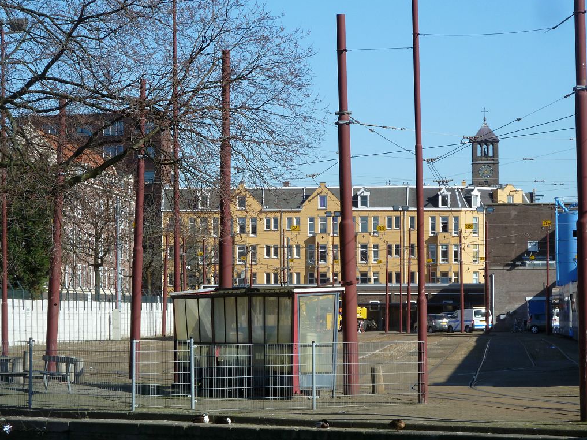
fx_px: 2339
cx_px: 292
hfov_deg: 14.3
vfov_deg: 10.7
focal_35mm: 138
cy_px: 219
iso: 80
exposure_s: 1/400
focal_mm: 22.5
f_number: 4.5
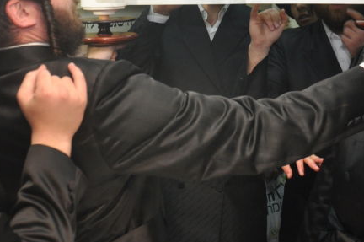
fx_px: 646
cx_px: 176
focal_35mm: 64
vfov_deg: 20.8
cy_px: 29
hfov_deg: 31.4
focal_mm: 18
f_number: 5.6
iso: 400
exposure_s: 1/80
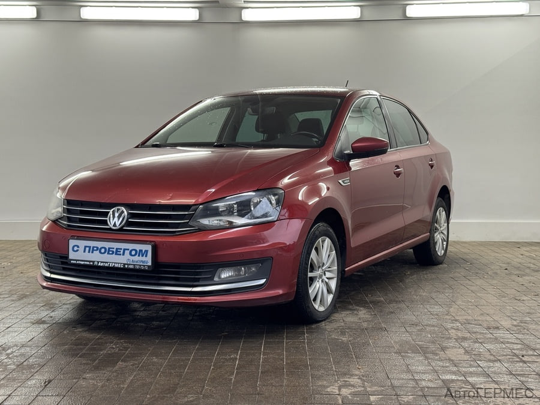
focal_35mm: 48
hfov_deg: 39.7
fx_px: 749
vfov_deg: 30.3
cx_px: 270
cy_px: 202
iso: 80
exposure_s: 1/100
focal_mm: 6.76
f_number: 1.78
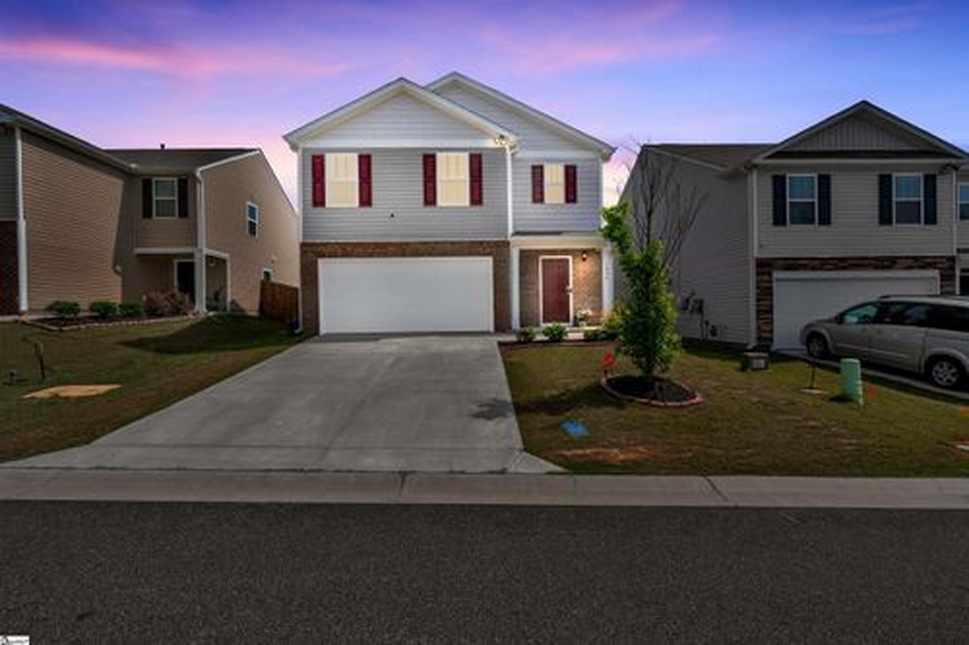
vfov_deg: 73.7
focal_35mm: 16
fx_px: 431
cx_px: 484
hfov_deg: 96.8
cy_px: 322
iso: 320
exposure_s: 1/800
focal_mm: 16
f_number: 9
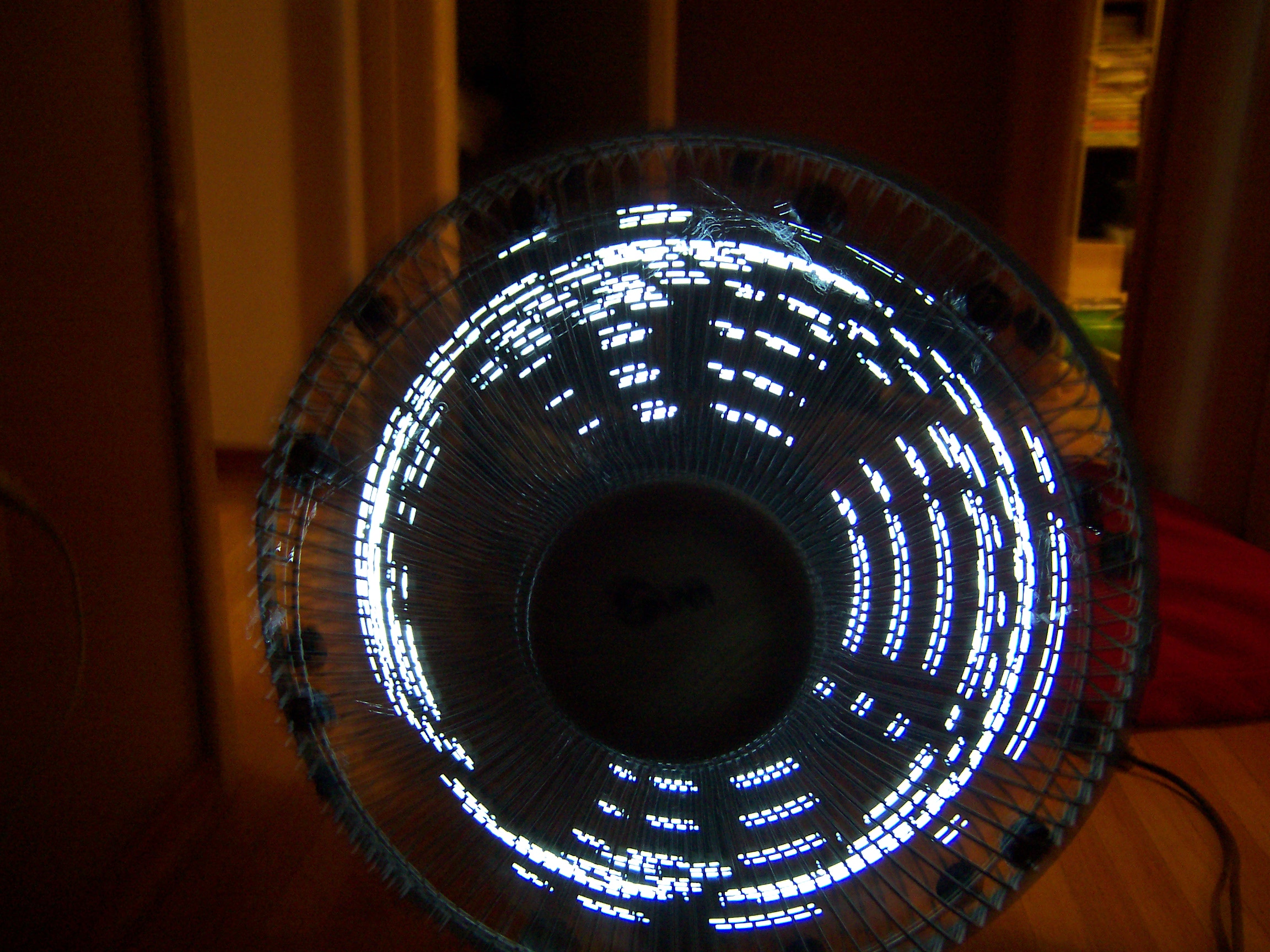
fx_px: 1211
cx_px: 635
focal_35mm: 33
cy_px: 476
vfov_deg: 42.9
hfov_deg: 55.4
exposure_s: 1/8
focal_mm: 5.5
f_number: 2.8
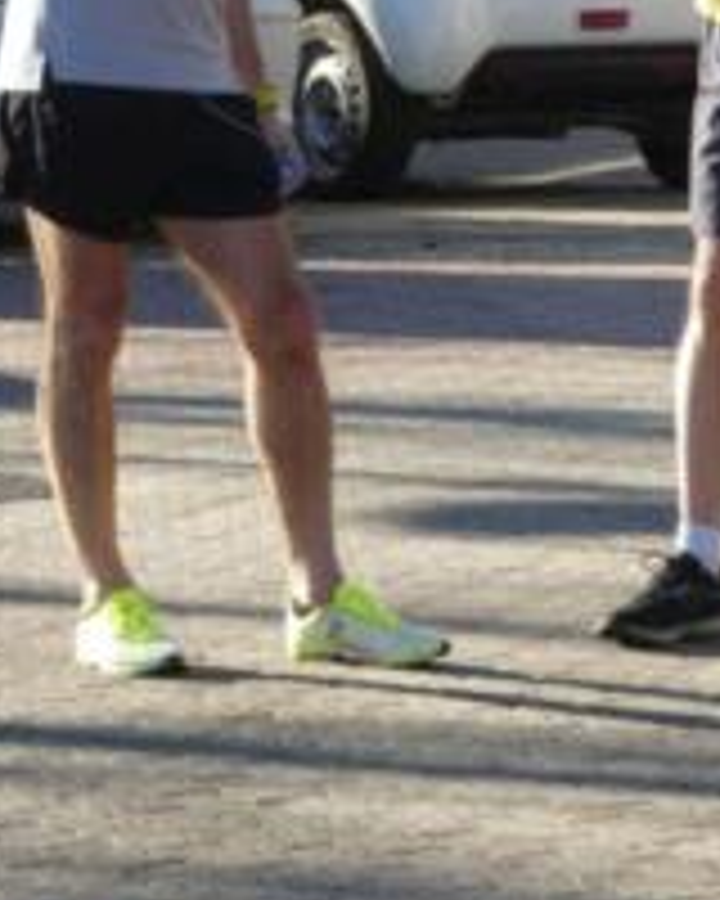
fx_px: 9802
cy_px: 79
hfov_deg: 4.2
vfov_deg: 5.2
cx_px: 806
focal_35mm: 368
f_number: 5.4
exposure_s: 1/100
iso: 80
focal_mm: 27.1
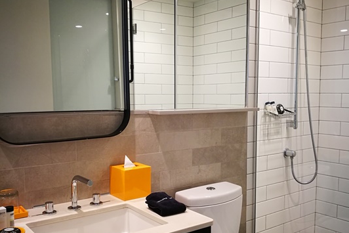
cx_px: 176
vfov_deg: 35.0
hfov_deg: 50.7
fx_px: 368
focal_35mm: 38
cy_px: 128
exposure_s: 1/30
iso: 200
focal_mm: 4.5
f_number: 2.2
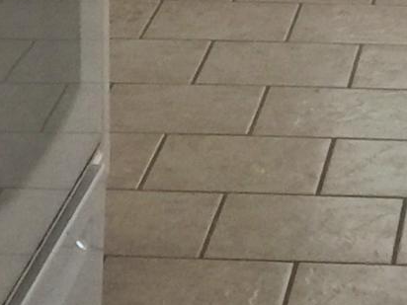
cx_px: 388
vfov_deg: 6.6
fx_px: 2481
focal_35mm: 211
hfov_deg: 9.3
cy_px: -500
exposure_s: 1/30
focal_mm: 4.15
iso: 40
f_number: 2.2
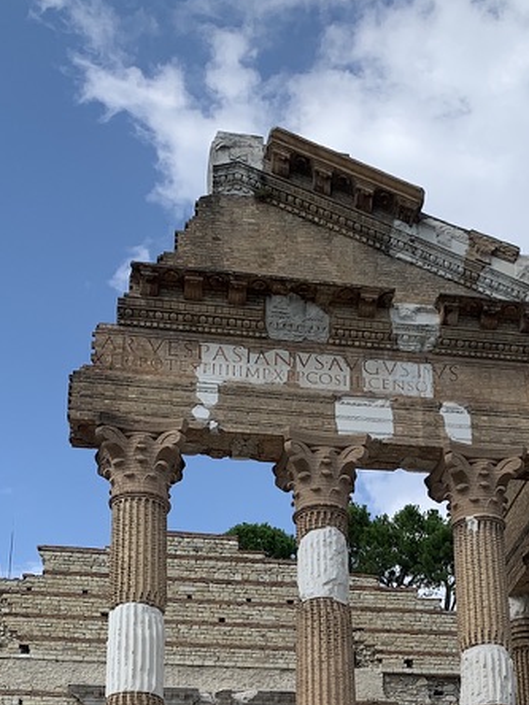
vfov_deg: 29.7
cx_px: 392
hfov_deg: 24.2
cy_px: 729
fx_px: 1223
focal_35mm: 60
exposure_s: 1/2545
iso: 25
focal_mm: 4.25
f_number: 1.8
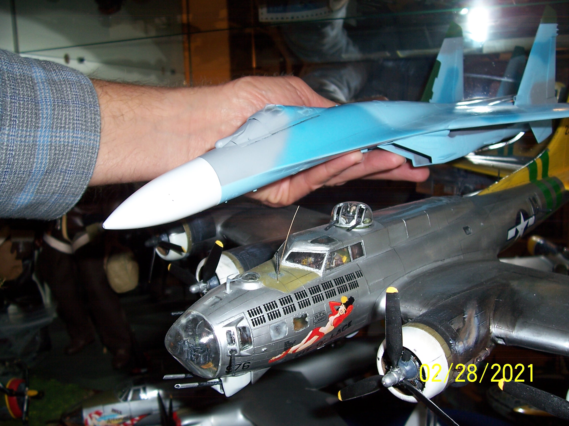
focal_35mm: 34
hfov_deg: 54.0
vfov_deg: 41.8
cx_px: 284
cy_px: 213
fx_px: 559
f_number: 2.7
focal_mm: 5.6
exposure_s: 1/60
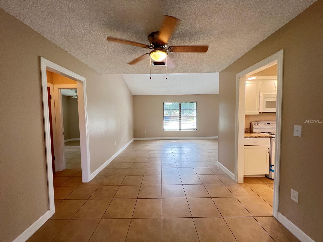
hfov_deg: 106.2
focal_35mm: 13
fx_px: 121
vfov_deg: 89.9
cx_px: 162
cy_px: 121
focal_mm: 1.57
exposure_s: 1/60
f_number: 1.8
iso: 160
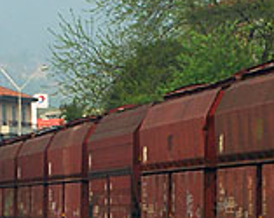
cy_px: 253
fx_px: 3352
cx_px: 180
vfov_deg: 3.7
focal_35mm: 414
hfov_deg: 4.7
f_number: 6.3
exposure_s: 1/400
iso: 200
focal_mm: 45
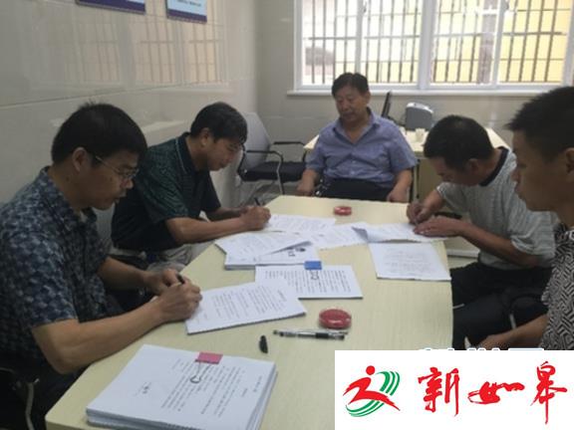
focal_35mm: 29
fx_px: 481
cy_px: 215
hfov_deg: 61.7
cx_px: 287
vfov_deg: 48.2
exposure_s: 1/17
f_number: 2.2
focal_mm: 4.15
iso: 50
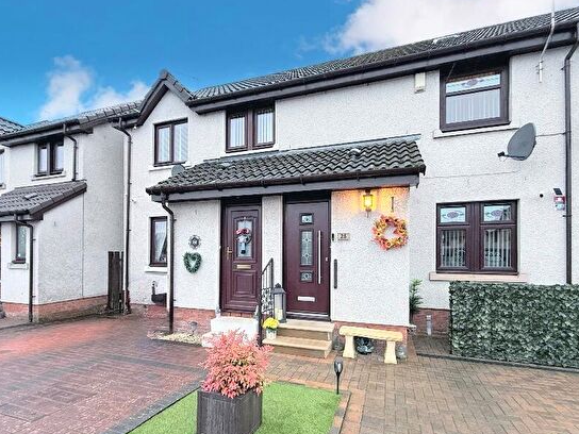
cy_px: 252
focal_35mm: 18
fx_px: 301
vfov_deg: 71.1
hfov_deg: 87.7
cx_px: 281
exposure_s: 1/99
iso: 160
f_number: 2.2
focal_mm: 2.22
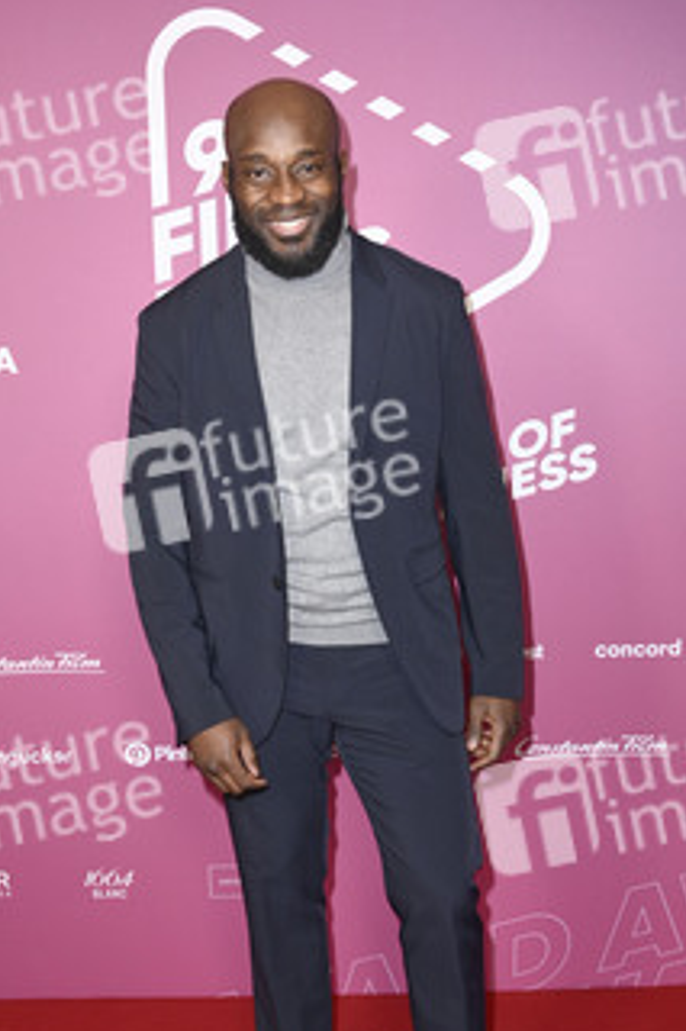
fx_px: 1144
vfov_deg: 48.1
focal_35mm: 40
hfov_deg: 33.4
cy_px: 638
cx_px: 348
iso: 640
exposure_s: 1/250
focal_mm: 32
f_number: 5.6
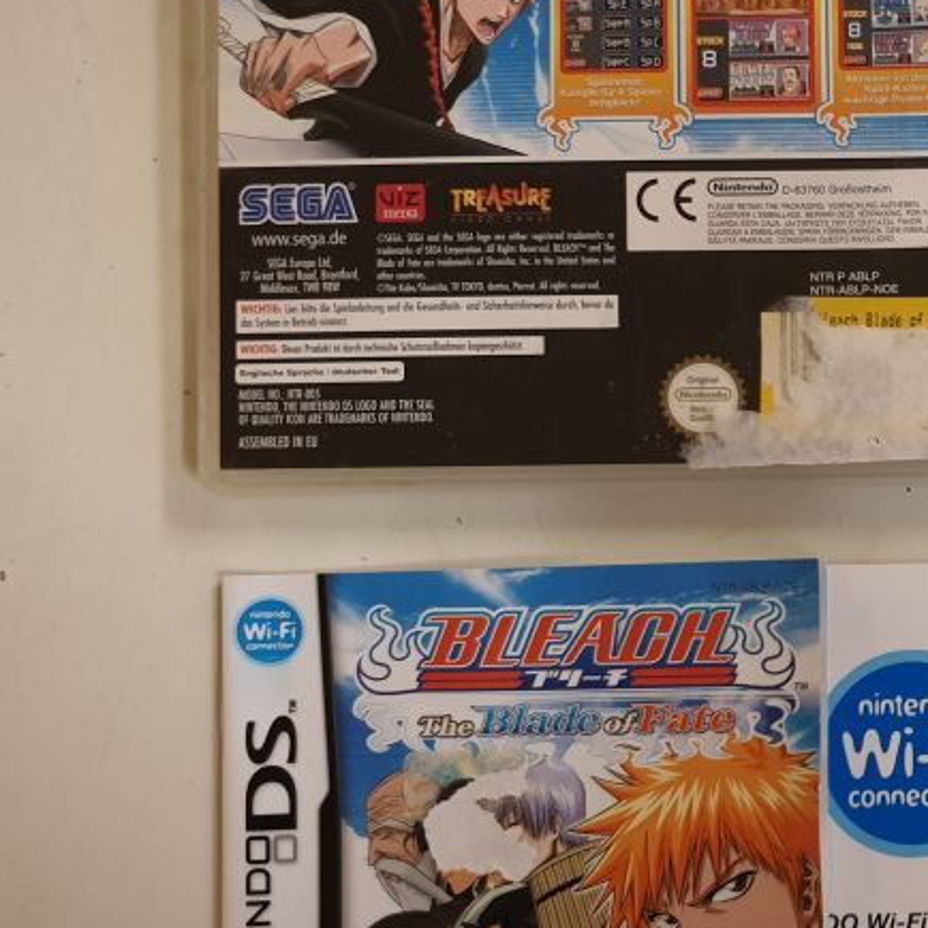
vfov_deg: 32.2
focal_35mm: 53
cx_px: 999
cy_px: 481
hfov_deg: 29.3
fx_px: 1608
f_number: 1.5
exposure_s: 1/50
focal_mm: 4.3
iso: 200
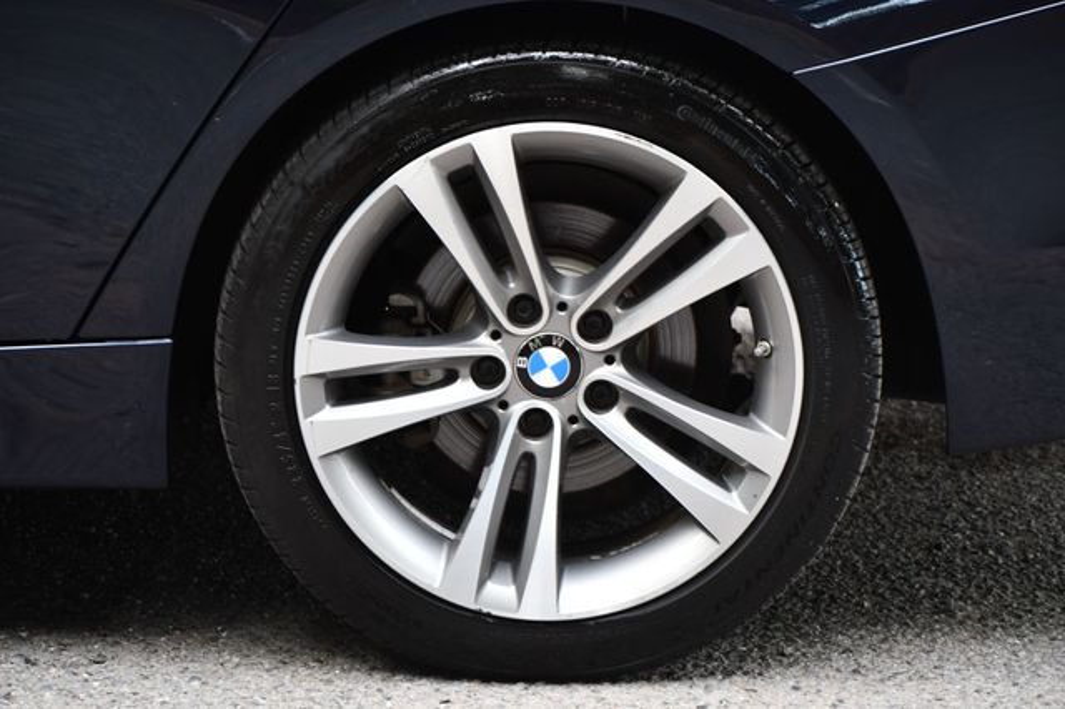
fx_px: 4642
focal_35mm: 157
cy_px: 354
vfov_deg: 8.7
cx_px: 532
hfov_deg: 13.1
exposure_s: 1/250
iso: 720
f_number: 4.8
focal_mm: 105
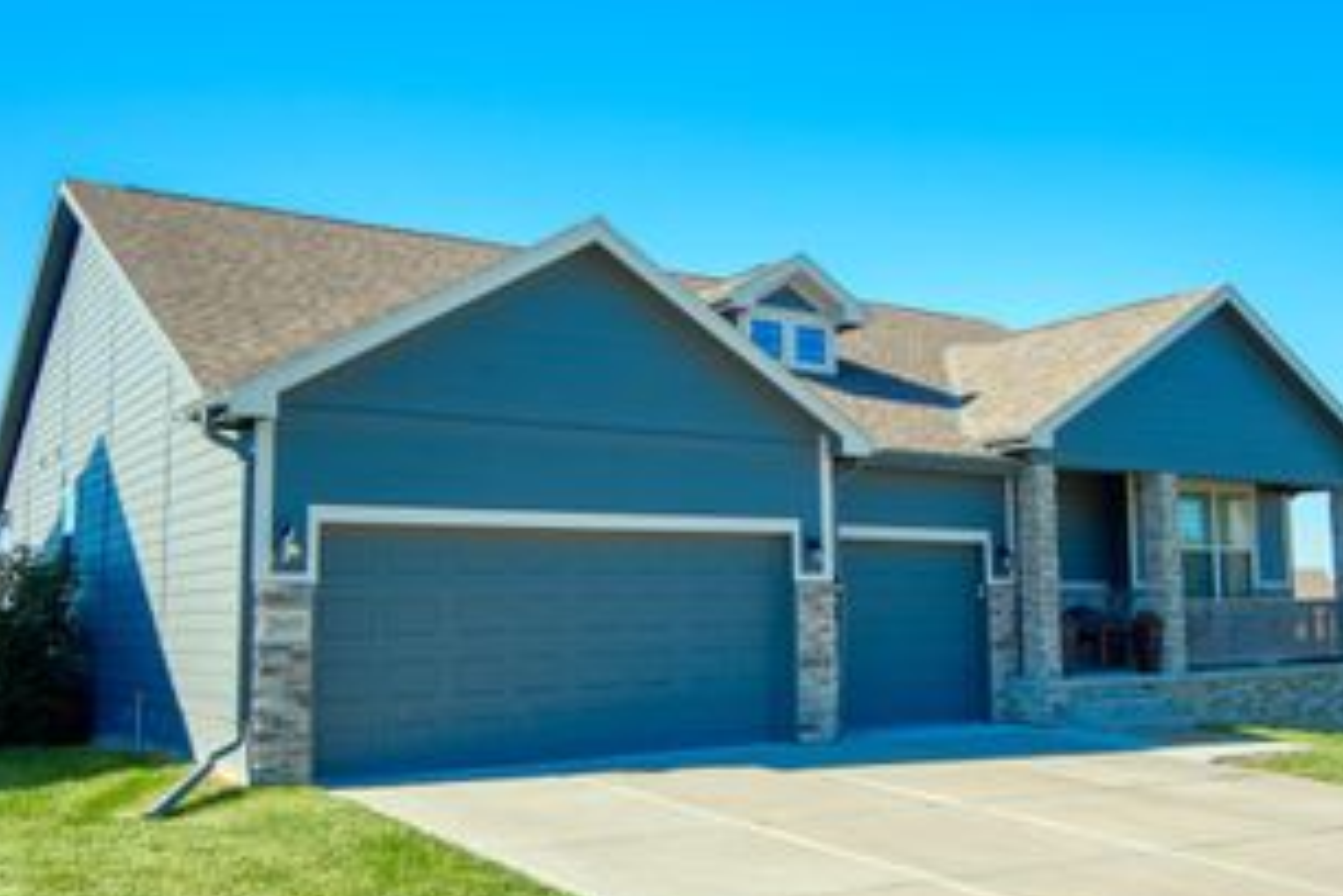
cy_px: 569
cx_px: 794
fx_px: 1156
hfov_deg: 59.9
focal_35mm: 31
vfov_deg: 42.0
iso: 100
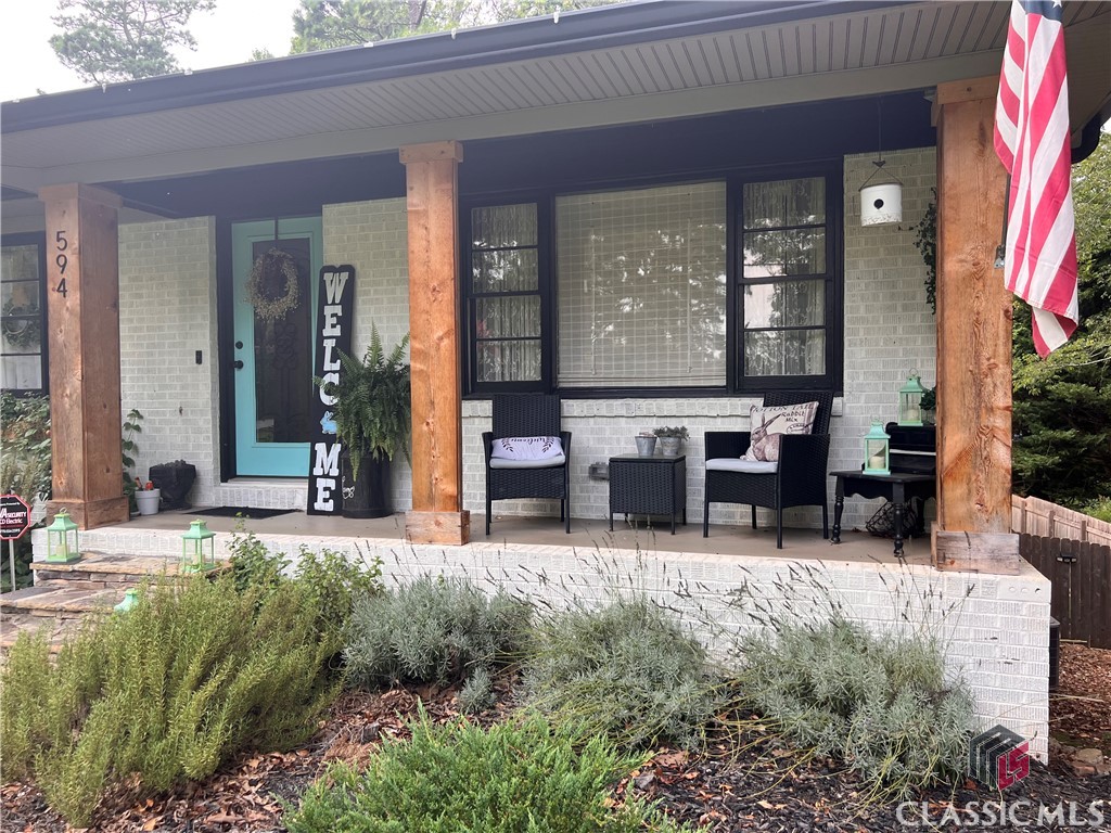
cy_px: 416
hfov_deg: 67.3
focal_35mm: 26
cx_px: 556
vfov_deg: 53.1
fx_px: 834
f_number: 1.5
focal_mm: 5.7
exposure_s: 1/395
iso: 50
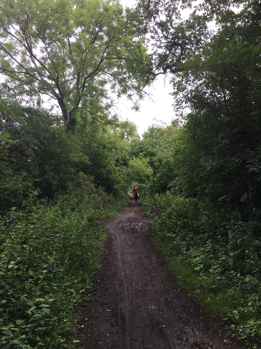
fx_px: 292
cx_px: 130
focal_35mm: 29
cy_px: 174
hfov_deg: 48.2
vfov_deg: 61.7
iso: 25
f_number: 2.2
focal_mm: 4.15
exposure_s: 1/269
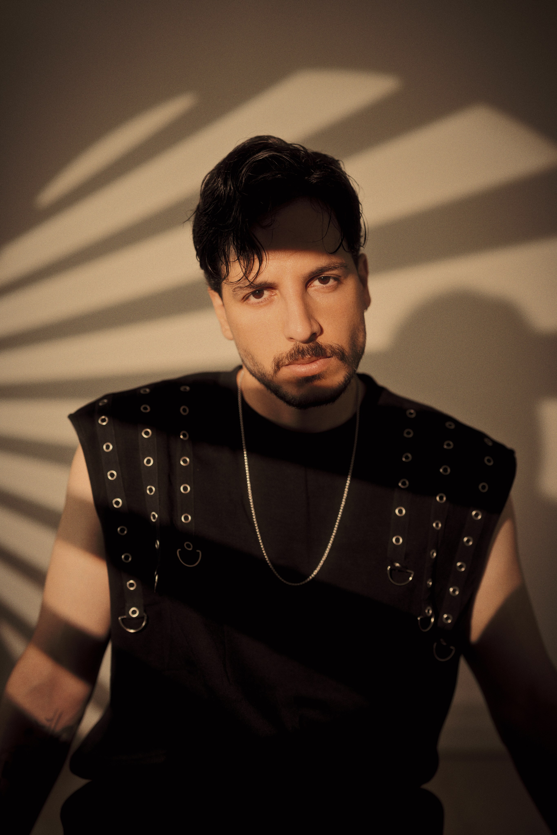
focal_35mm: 50
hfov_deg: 27.0
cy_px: 418
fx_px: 1160
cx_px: 278
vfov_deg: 39.6
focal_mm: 50
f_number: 1.8
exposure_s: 1/160
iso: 100
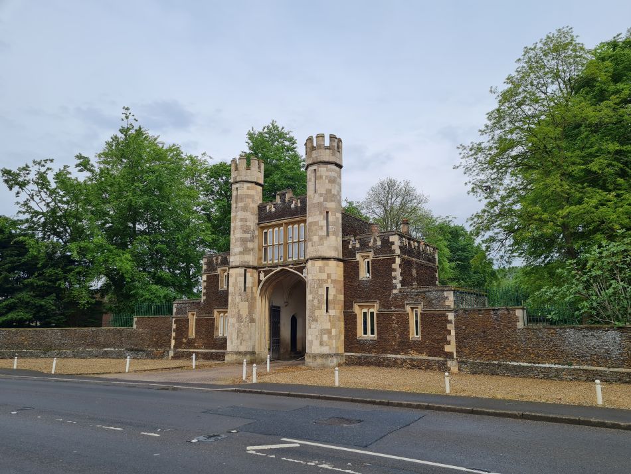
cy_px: 237
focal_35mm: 26
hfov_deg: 67.3
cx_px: 316
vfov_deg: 53.1
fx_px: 474
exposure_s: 1/2544
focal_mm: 5.4
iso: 50
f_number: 1.8
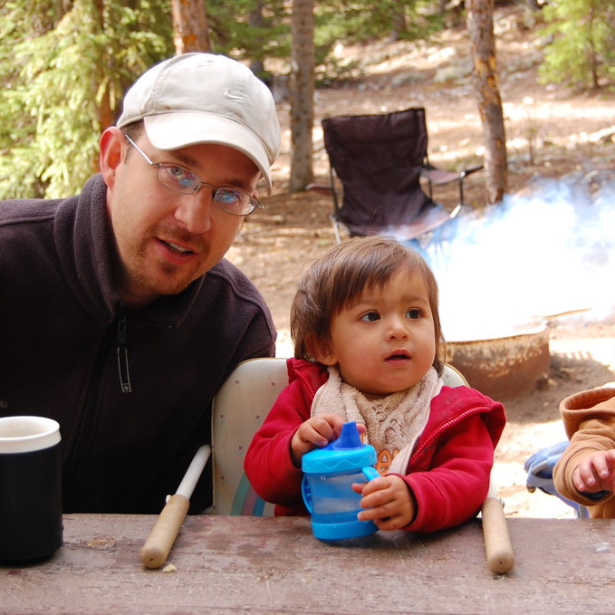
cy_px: 308
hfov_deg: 23.7
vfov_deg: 23.7
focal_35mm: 73
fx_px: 1467
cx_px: 338
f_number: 5.6
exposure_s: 1/125
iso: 400
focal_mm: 38
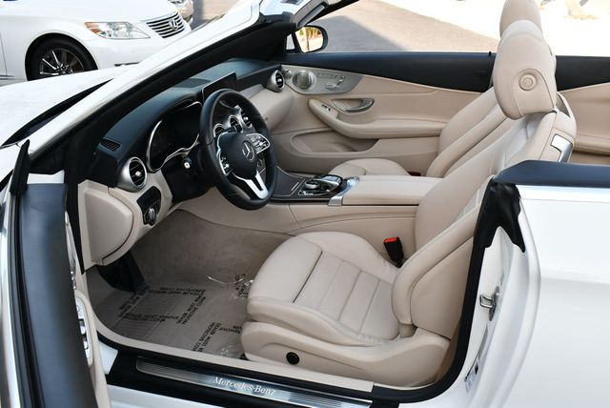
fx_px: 611
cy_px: 204
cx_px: 305
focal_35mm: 36
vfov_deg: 36.9
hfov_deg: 53.1
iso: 280
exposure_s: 1/250
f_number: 5.6
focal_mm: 18
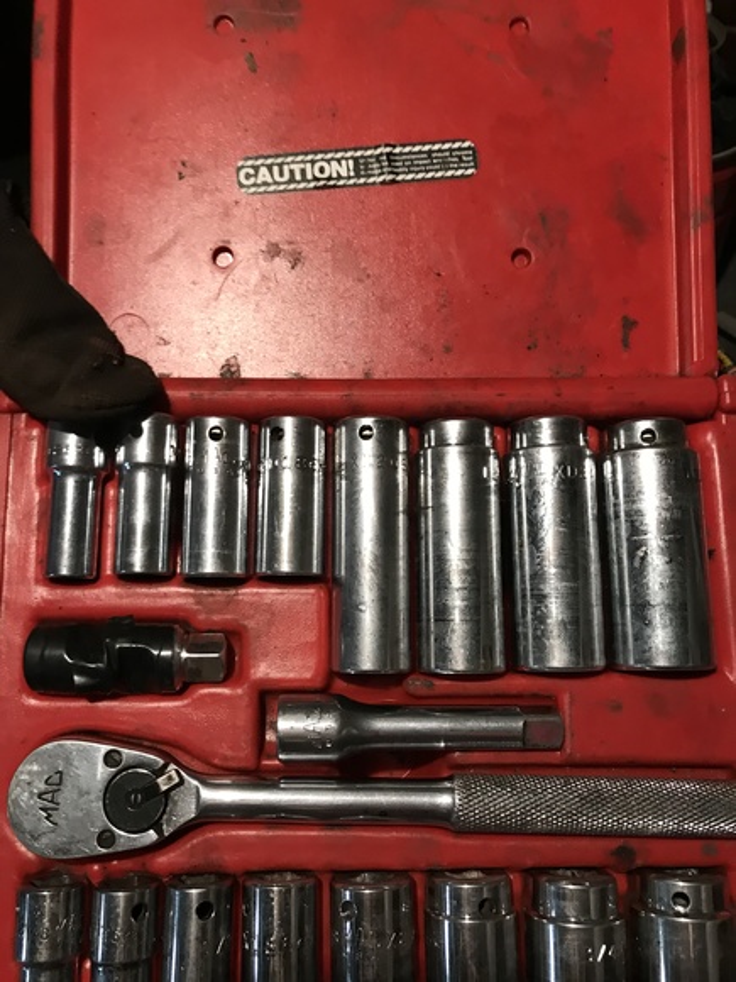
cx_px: 368
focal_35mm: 28
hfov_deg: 49.7
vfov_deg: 63.4
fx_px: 794
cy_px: 491
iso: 50
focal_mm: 3.99
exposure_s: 1/15
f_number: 1.8
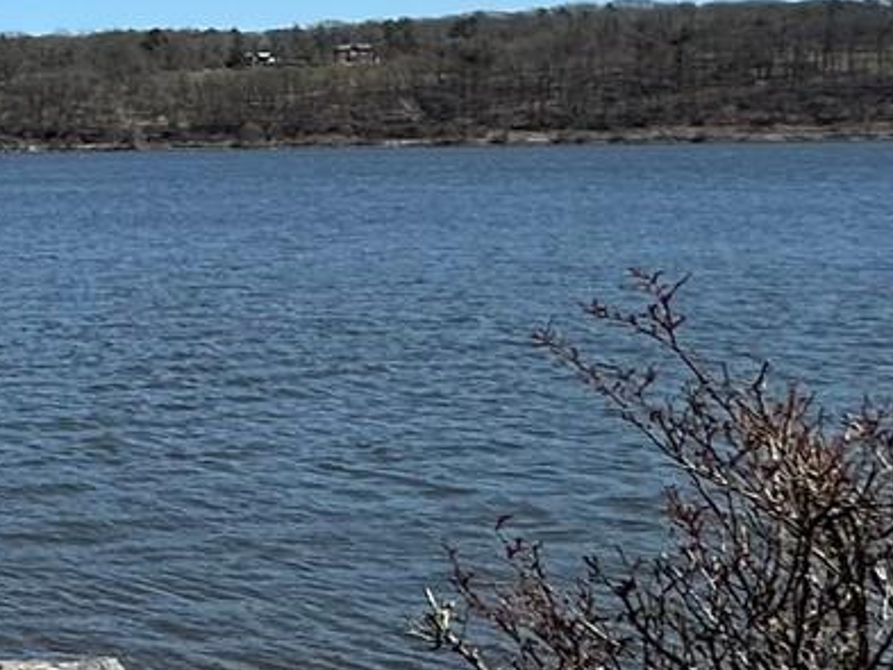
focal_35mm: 73
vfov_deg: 19.8
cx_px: -1104
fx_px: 1884
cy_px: 86
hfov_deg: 16.3
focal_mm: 2.22
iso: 50
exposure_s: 1/2959
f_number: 2.2
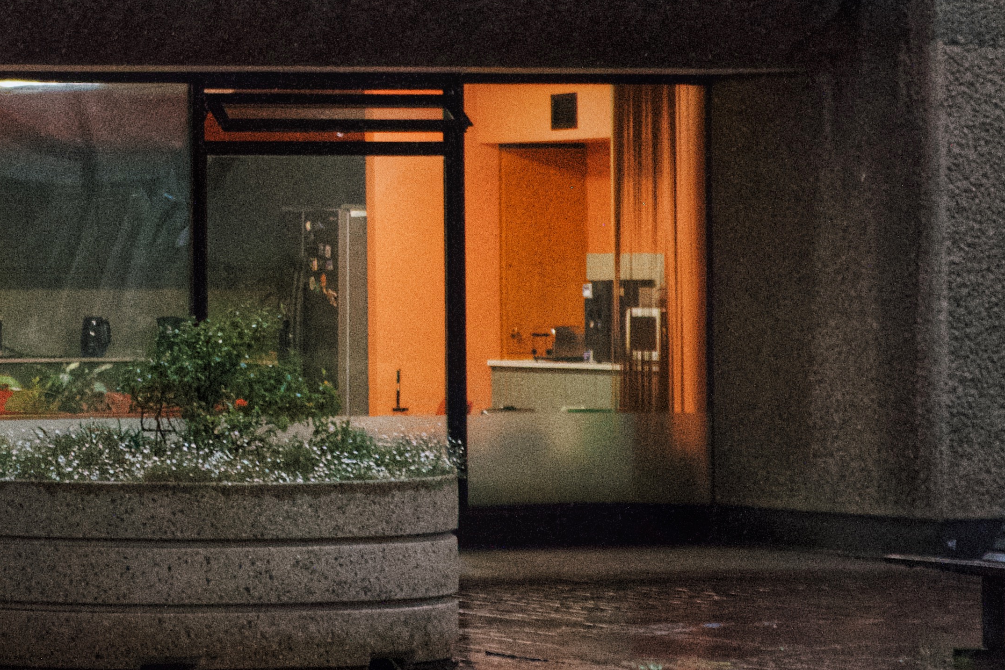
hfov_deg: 8.5
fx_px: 6728
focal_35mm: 241
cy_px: -36
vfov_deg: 5.7
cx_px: -84
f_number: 4
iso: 10000
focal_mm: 55
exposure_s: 1/800
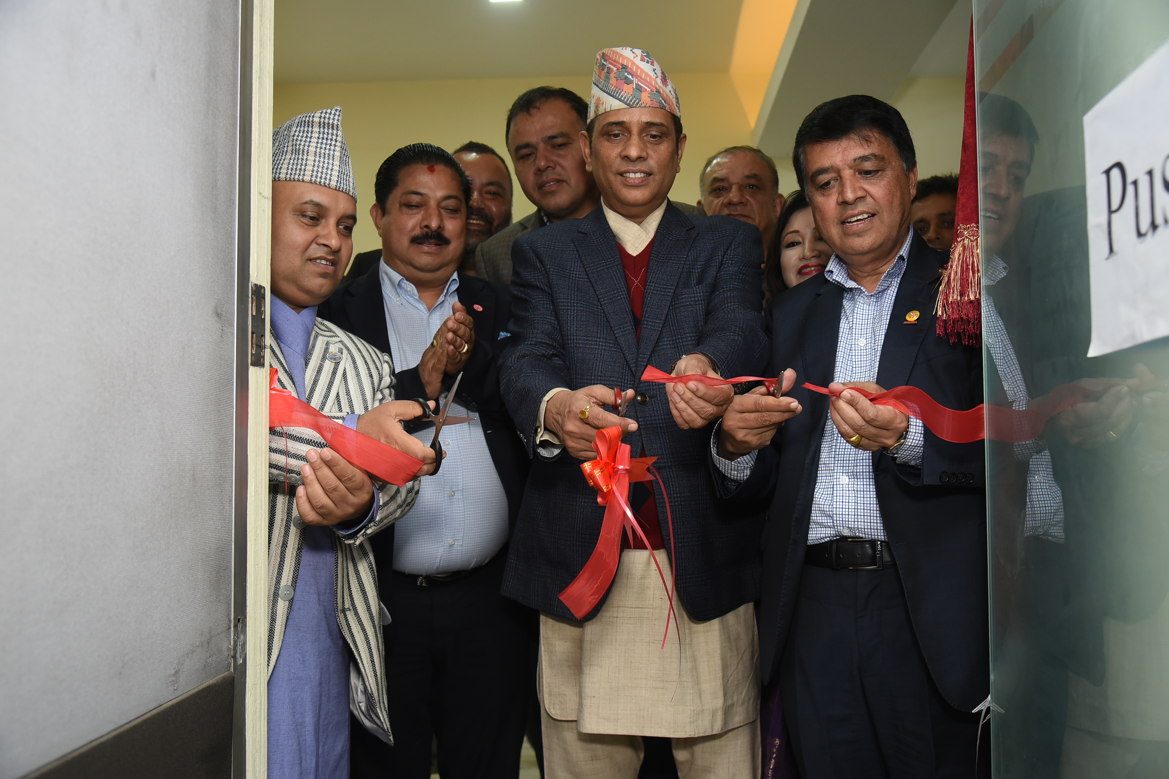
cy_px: 390
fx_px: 1136
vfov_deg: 37.9
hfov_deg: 54.4
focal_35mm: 35
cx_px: 584
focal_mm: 35
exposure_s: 1/125
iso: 1600
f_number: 5
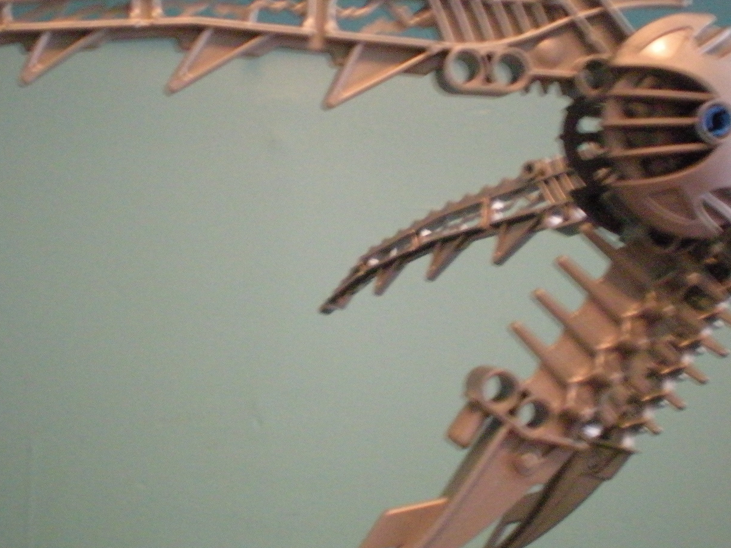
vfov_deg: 28.6
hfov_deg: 37.5
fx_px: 1077
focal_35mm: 51
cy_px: 257
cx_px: 340
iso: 800
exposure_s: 1/6.7
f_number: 3.1
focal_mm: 6.3
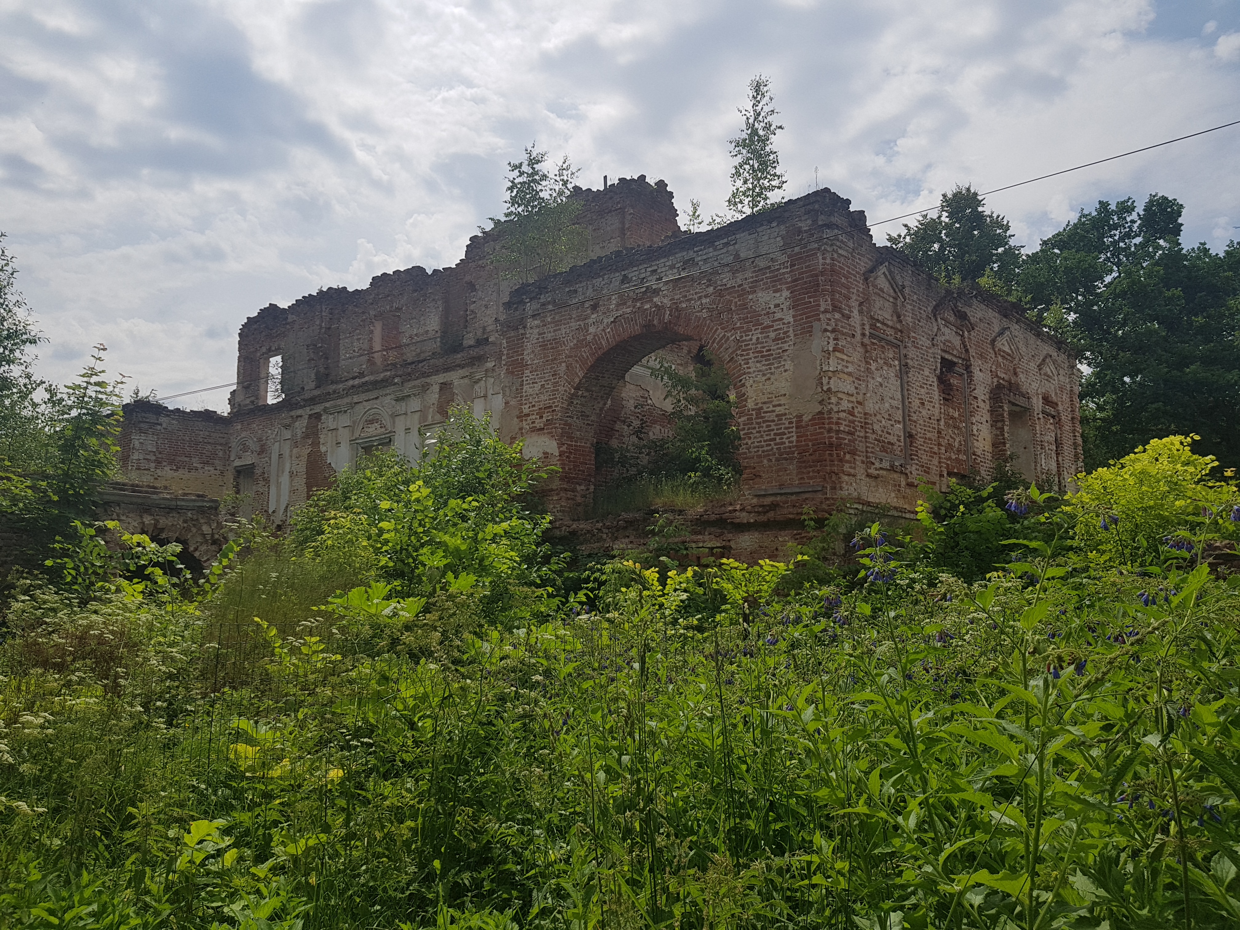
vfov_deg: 53.1
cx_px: 620
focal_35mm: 26
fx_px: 931
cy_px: 465
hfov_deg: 67.3
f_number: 1.7
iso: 50
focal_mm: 4.2
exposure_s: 1/5968
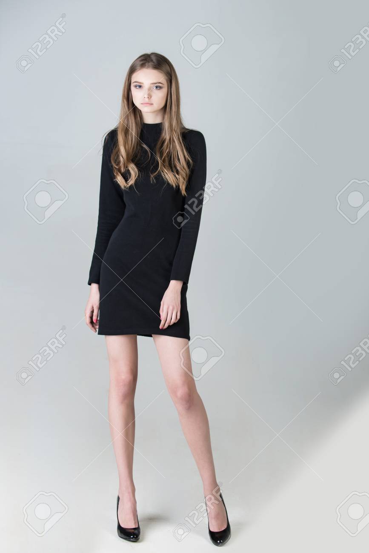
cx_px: 184
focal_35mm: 82
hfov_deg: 16.7
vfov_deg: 24.8
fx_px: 1260
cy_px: 276
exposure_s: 1/125
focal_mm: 82
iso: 100
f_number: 4.5
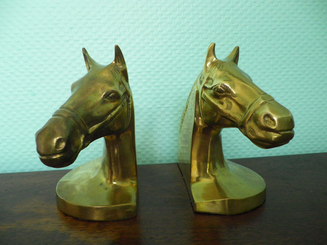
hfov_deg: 63.4
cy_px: 122
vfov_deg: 49.7
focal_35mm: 28
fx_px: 265
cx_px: 164
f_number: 2.6
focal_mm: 4.9
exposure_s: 1/60
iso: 320
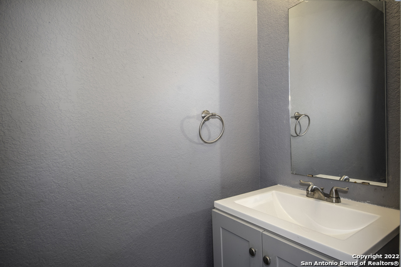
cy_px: 134
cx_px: 200
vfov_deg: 62.0
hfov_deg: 84.0
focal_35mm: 20
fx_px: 223
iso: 320
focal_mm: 20
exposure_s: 1/60
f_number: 8
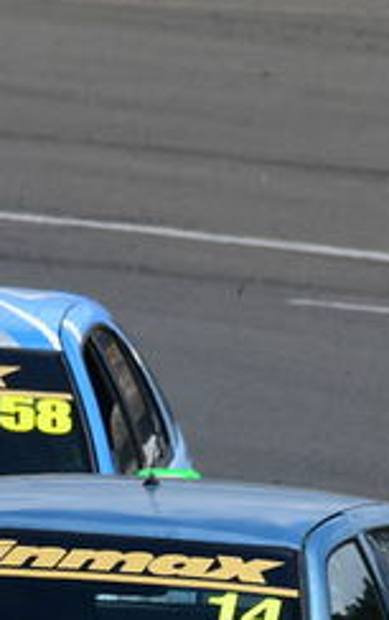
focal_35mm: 2505
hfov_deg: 0.5
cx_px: -41
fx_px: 42391
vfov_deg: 0.8
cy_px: 480
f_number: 10
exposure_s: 1/640
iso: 200
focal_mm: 500
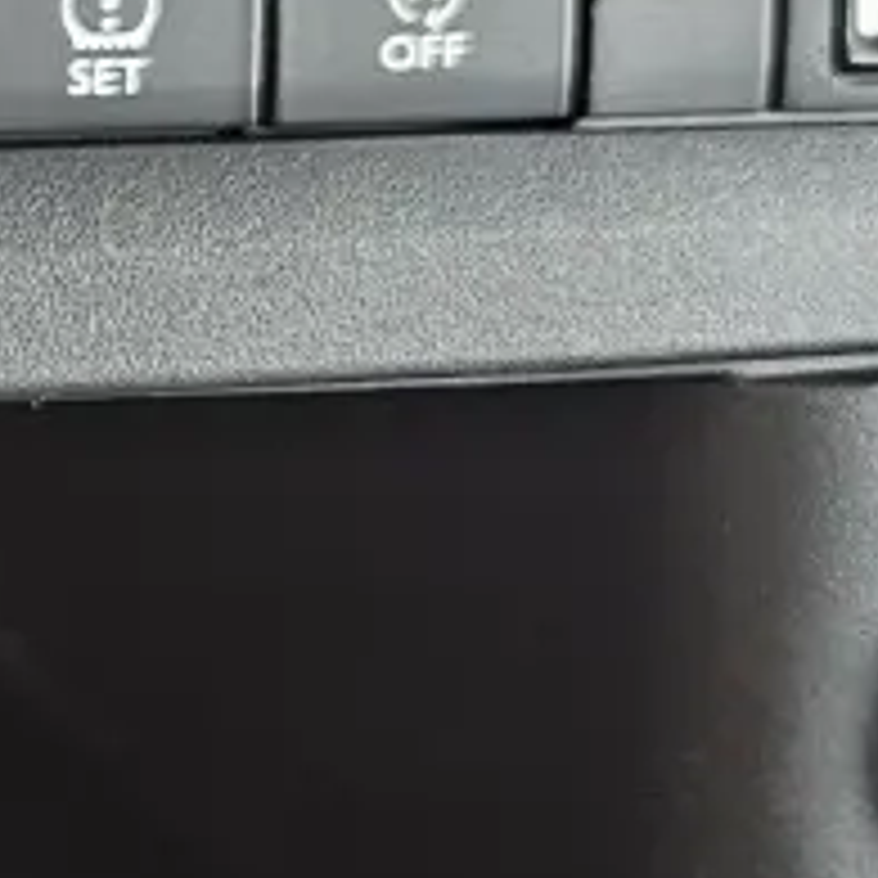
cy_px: 279
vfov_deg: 11.6
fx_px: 4304
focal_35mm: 150
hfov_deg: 10.6
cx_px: -941
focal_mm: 6.3
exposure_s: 1/24.4
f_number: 1.7
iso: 640
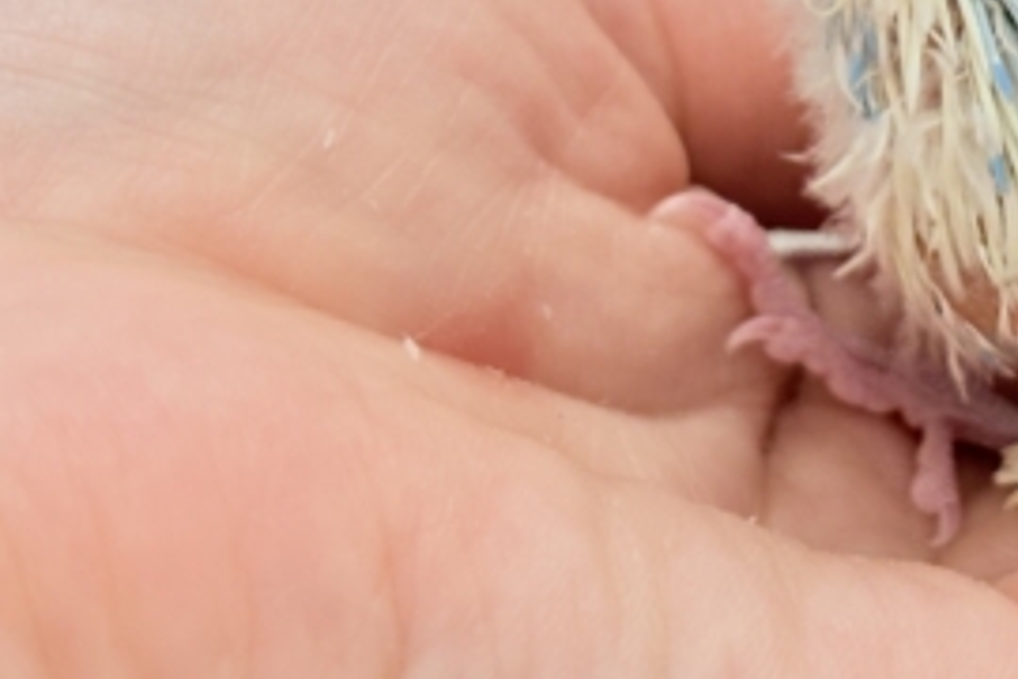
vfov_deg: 10.5
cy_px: -189
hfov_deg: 15.6
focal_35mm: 128
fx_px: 3619
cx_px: 1086
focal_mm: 5.96
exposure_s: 1/100
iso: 80
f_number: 1.6
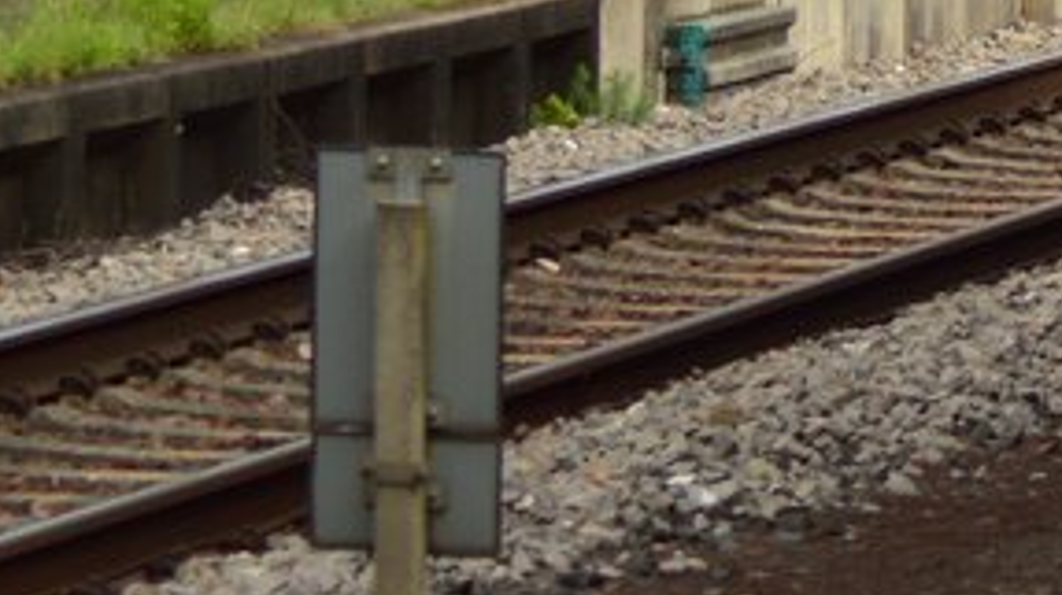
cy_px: -811
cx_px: 2124
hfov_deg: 4.6
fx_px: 12945
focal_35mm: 460
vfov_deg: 2.6
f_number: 5.6
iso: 200
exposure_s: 1/640
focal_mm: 70
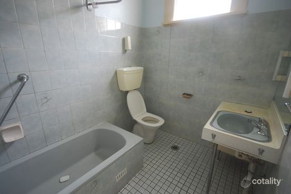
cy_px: 97
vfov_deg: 69.6
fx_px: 139
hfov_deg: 92.5
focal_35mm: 17
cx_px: 146
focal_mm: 11.5
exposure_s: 1/3
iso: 400
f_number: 4.5
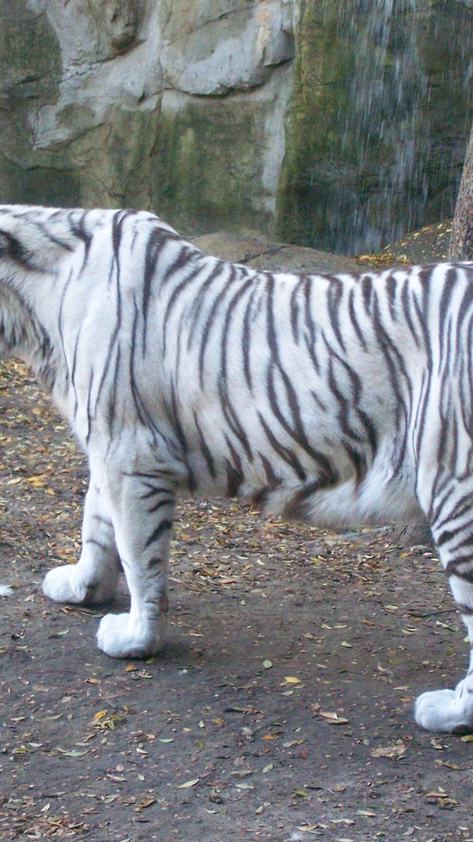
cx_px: 262
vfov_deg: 17.9
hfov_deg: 10.1
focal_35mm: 120
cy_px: 422
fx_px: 2676
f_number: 3.2
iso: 400
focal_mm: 13.7
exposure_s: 1/125
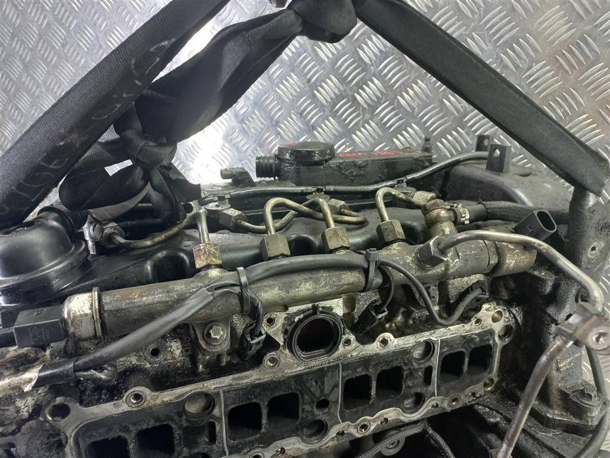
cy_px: 229
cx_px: 305
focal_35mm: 25
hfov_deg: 69.4
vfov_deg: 54.9
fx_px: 441
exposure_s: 1/50
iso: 160
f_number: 1.8
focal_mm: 4.6
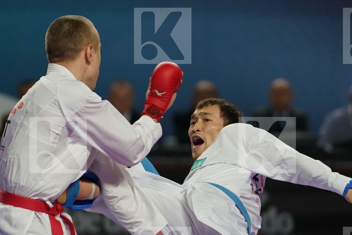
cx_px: 163
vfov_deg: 2.9
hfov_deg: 4.4
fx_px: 4624
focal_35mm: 473
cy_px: 145
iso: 1250
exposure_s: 1/1000
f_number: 2.8
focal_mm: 200
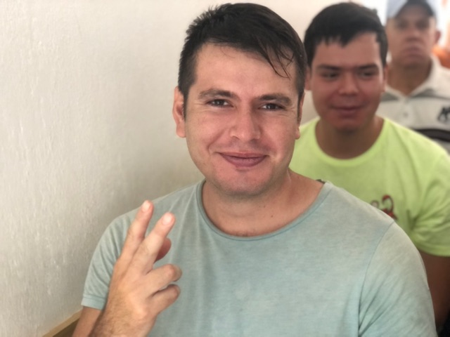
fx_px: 741
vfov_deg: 25.7
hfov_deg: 33.8
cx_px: 225
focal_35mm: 57
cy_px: 168
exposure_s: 1/30
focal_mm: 6.6
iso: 500
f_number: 2.8
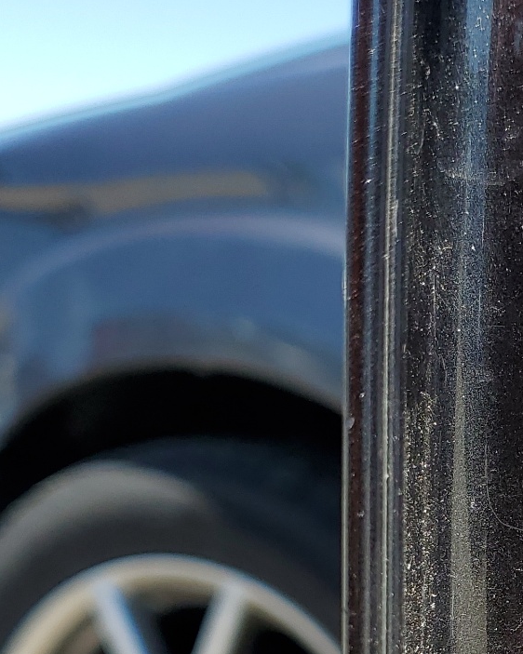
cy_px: 609
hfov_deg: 18.7
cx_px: 653
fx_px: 1490
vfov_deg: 24.0
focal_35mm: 77
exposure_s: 1/1111
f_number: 1.5
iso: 50
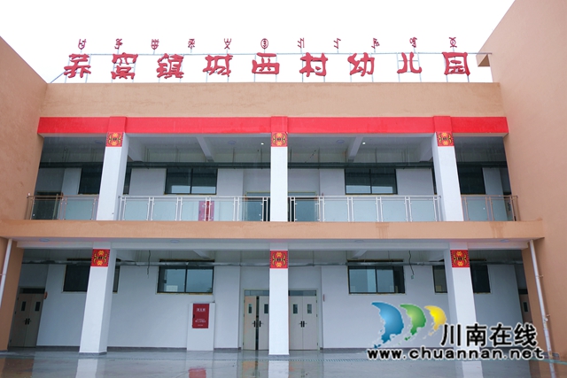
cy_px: 189
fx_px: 425
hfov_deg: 67.4
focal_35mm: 27
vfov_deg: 48.0
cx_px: 284
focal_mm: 18
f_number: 4
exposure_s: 1/200
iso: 160
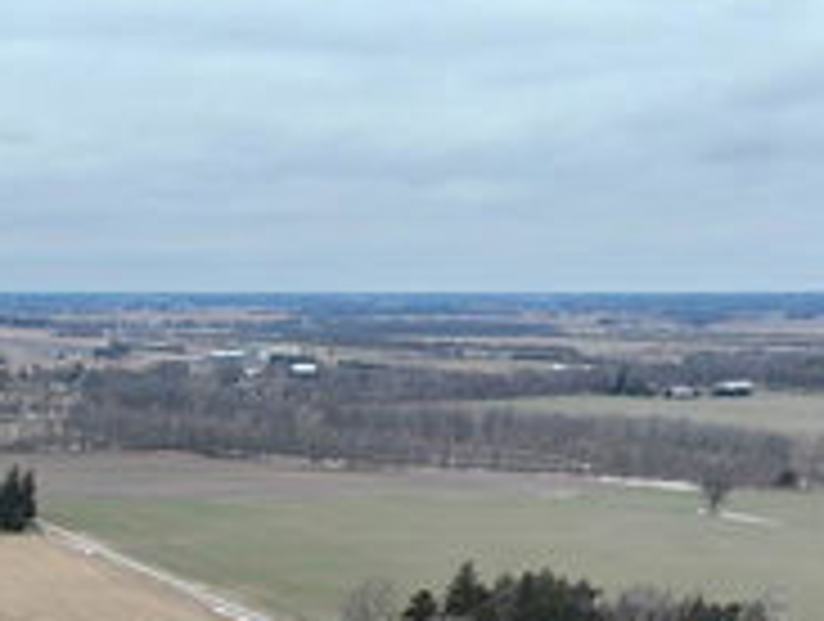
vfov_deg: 20.0
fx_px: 1598
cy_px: 832
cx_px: -239
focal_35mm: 67
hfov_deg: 25.1
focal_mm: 12.29
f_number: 2.8
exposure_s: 1/200
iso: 100
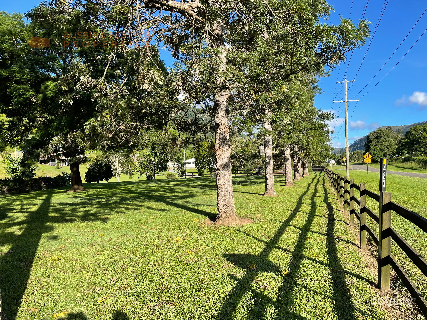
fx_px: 321
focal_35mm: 26
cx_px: 214
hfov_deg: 67.3
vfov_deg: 53.1
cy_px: 160
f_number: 1.6
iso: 32
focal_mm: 4.2
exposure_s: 1/1531
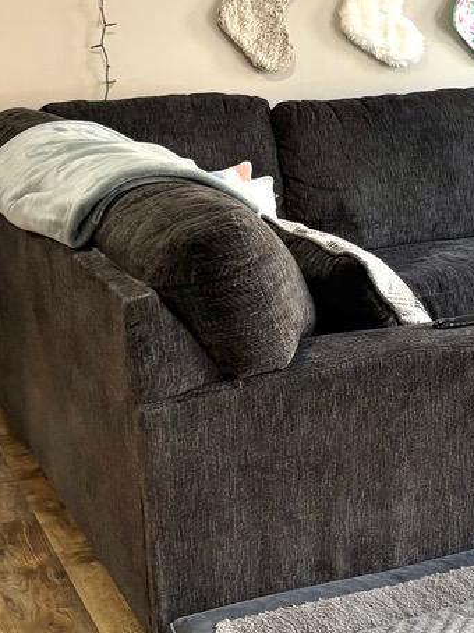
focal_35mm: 88
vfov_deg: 22.3
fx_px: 1608
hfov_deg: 15.7
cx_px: 668
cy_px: 298
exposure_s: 1/60
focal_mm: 5.96
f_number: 1.6
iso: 125
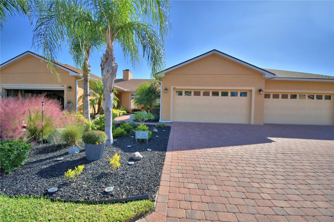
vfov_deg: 77.3
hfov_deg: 100.4
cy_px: 111
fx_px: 139
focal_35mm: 15
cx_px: 167
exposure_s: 1/1000
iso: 100
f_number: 4.5
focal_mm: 10
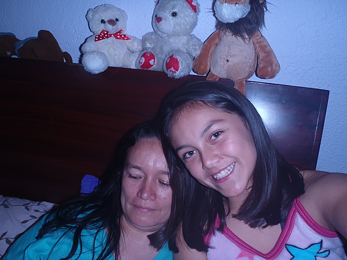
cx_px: 174
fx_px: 281
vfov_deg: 49.7
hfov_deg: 63.4
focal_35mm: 28
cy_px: 130
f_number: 3.9
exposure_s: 1/30
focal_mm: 5
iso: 100
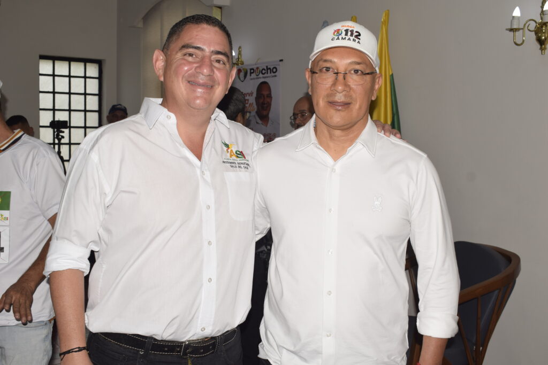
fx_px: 639
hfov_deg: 46.4
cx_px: 274
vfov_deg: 31.9
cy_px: 182
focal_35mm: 42
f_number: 8
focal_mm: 28
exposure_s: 1/200
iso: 200
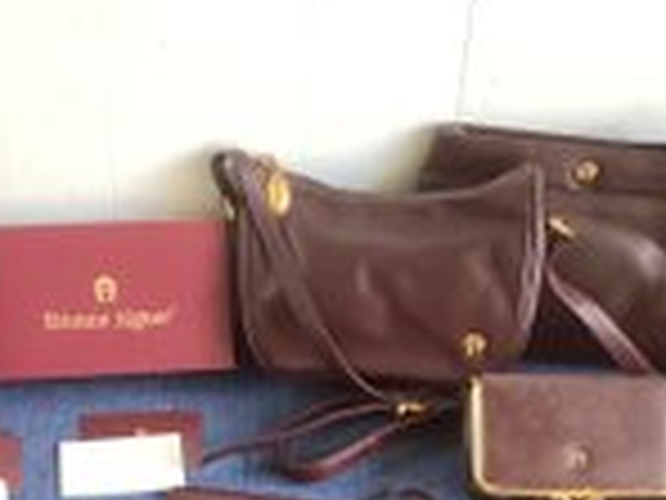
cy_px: 547
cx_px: 290
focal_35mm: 72
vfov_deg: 19.6
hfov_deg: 27.0
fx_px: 1385
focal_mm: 3.3
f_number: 2.4
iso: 100
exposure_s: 1/60
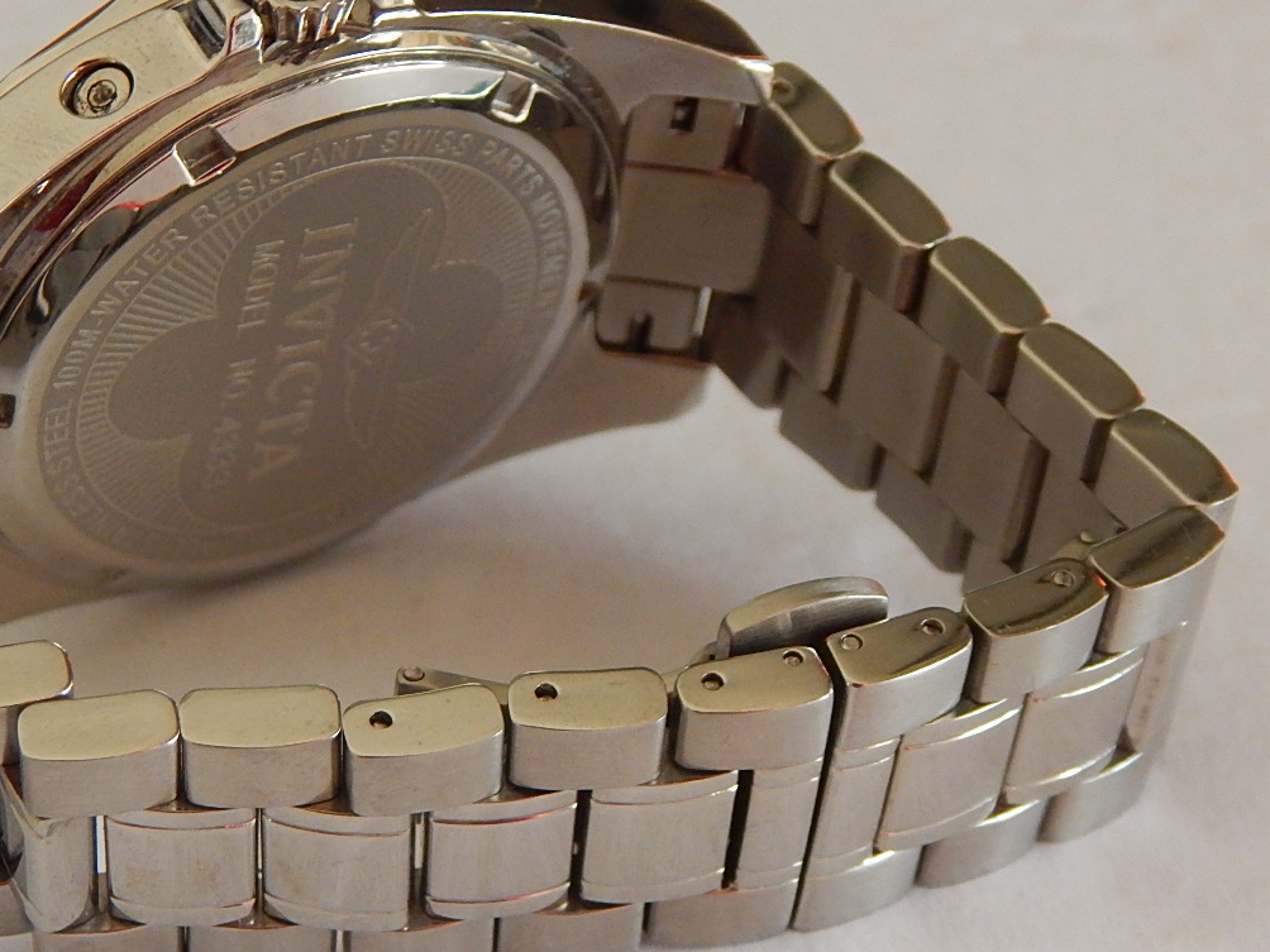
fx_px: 4036
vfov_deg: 13.5
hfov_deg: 17.9
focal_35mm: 110
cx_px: 522
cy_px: 520
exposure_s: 1/200
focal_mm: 12.3
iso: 400
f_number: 4.1
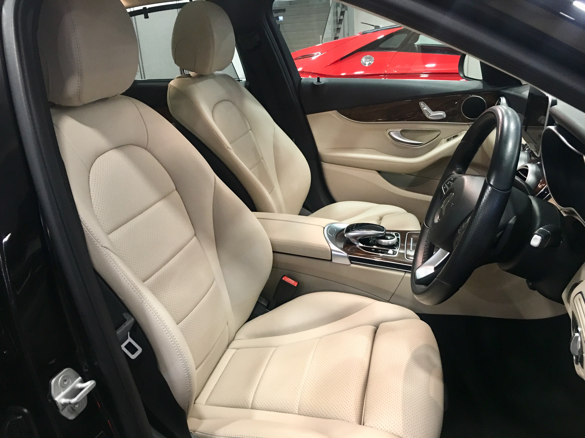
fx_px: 490
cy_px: 219
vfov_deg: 48.2
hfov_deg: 61.7
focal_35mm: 29
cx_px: 292
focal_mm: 4.15
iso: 100
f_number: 2.2
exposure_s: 1/10
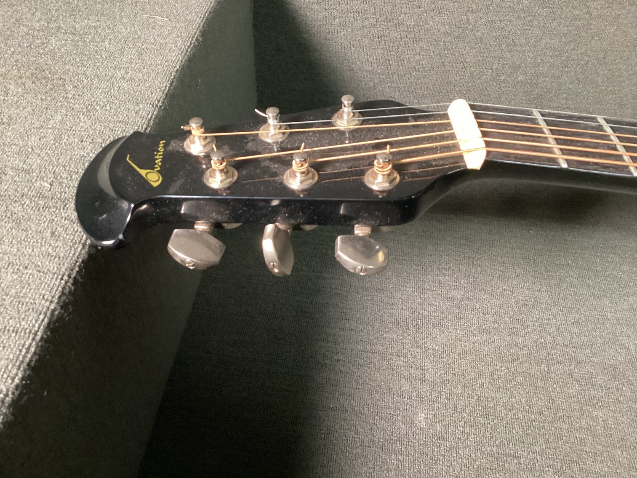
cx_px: 318
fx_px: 571
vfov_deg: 45.4
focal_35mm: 31
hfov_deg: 58.3
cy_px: 239
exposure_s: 1/30
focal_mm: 3.3
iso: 500
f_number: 2.4
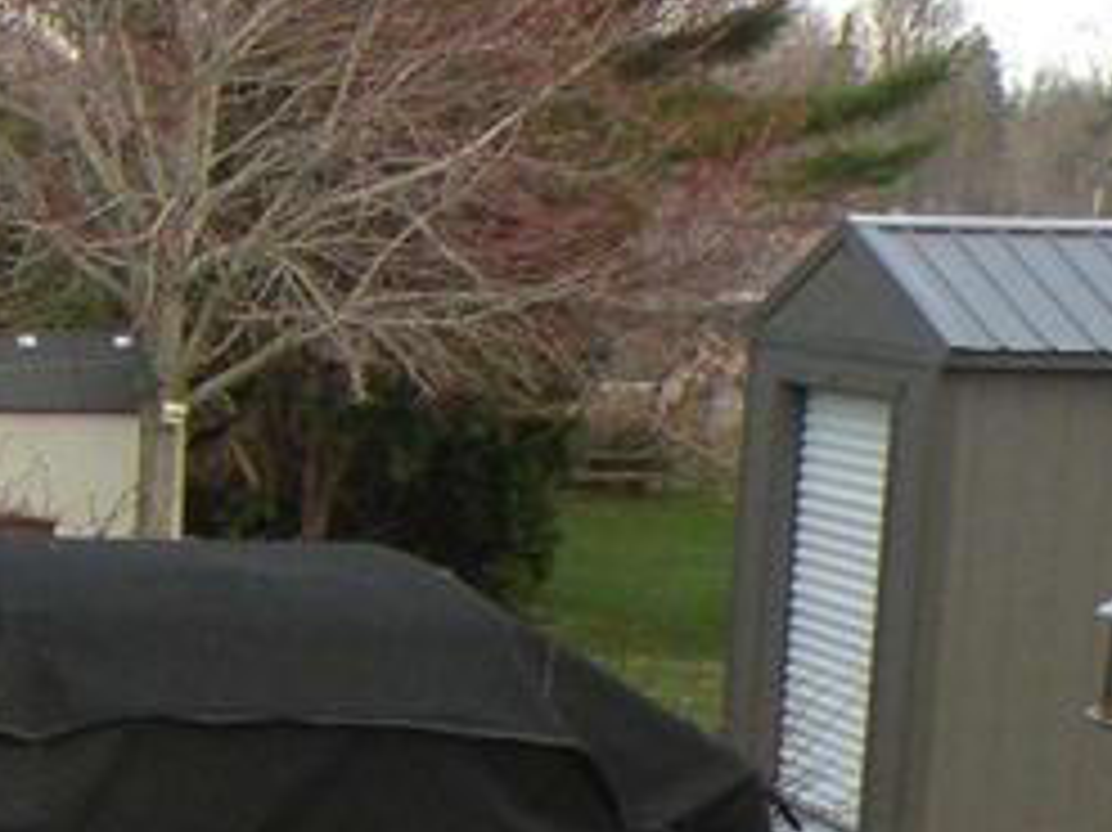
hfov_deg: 12.9
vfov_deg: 10.0
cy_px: 1525
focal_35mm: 140
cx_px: -851
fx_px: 4495
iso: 94
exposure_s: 1/161
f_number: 4.5
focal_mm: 4.7
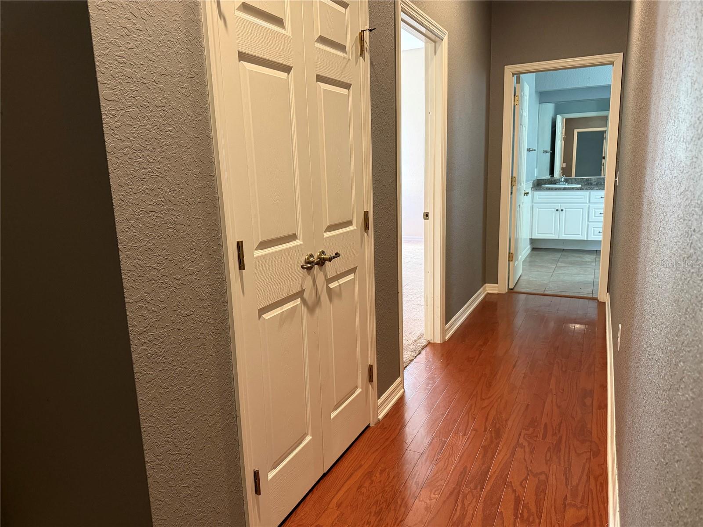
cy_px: 264
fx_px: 487
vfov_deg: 56.8
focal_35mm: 24
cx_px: 352
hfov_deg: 71.6
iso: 500
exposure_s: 1/60
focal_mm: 6.76
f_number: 1.78
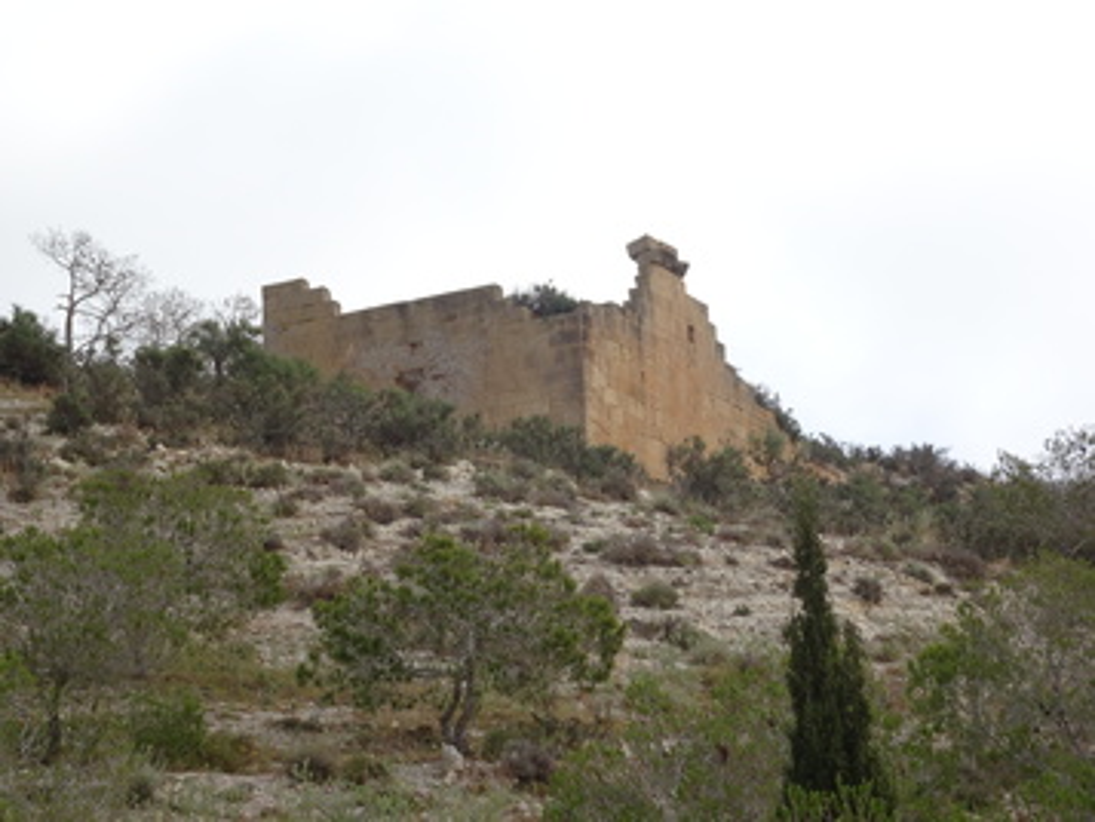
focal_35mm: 123
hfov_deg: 16.0
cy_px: 411
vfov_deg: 12.1
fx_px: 3892
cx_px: 548
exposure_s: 1/400
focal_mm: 20.96
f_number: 5.6
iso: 80
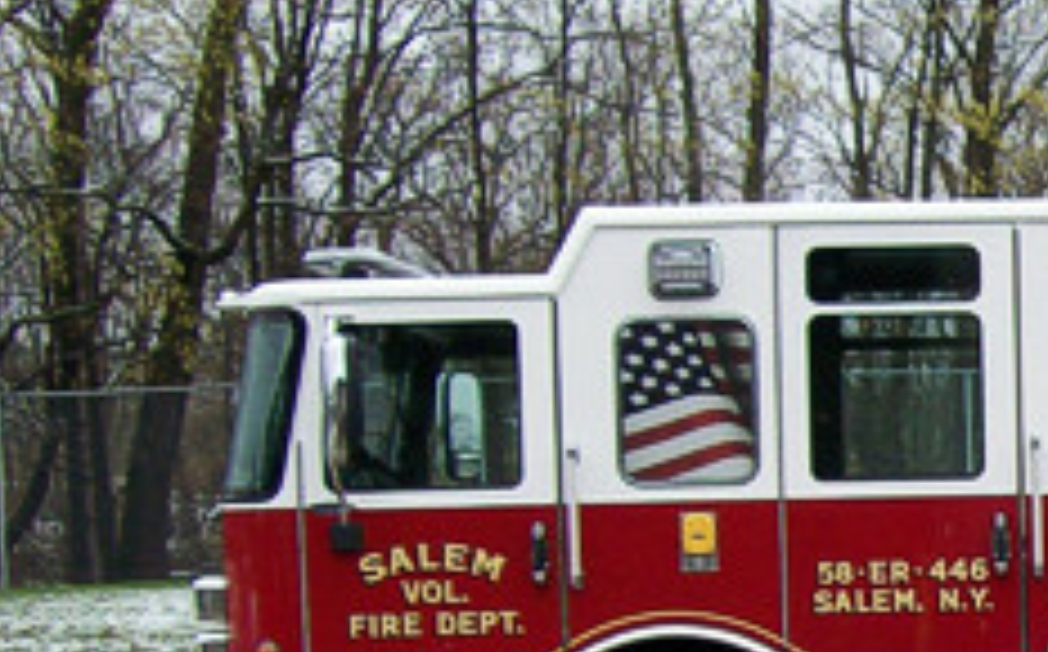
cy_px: 917
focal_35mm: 123
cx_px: 1493
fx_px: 3509
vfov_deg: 10.3
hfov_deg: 15.8
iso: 80
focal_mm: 6
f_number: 2.7
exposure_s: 1/538
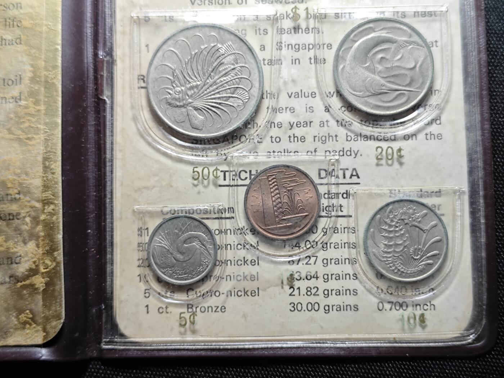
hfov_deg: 38.9
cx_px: 252
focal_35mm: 49
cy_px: 189
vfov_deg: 29.7
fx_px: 713
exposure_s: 1/50
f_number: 1.6
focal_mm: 5.84
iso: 250
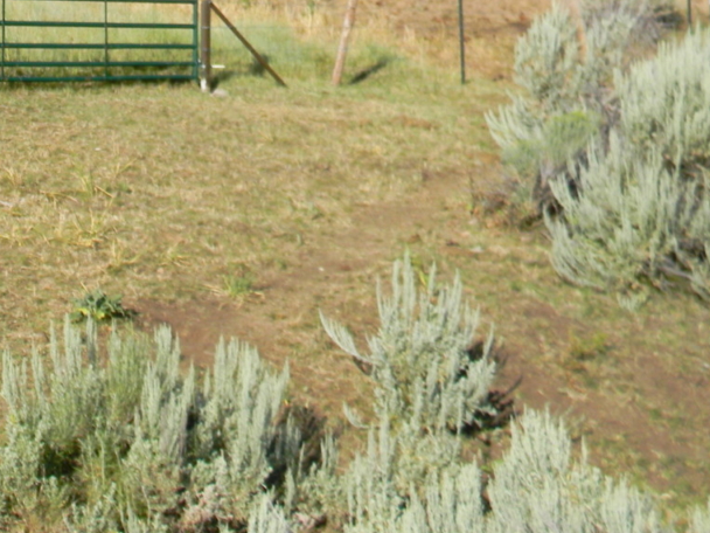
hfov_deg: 20.1
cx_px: -151
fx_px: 1866
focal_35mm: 91
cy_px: -103
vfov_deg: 15.6
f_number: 3.7
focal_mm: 6.4
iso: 80
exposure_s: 1/726
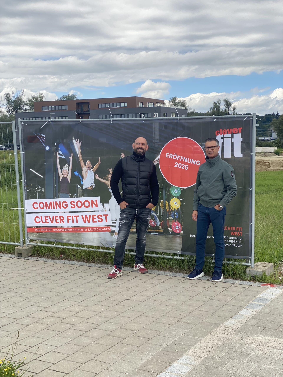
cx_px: 142
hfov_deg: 28.0
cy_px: 188
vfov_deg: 36.8
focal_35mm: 52
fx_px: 567
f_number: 2
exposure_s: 1/940
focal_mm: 6
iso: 20
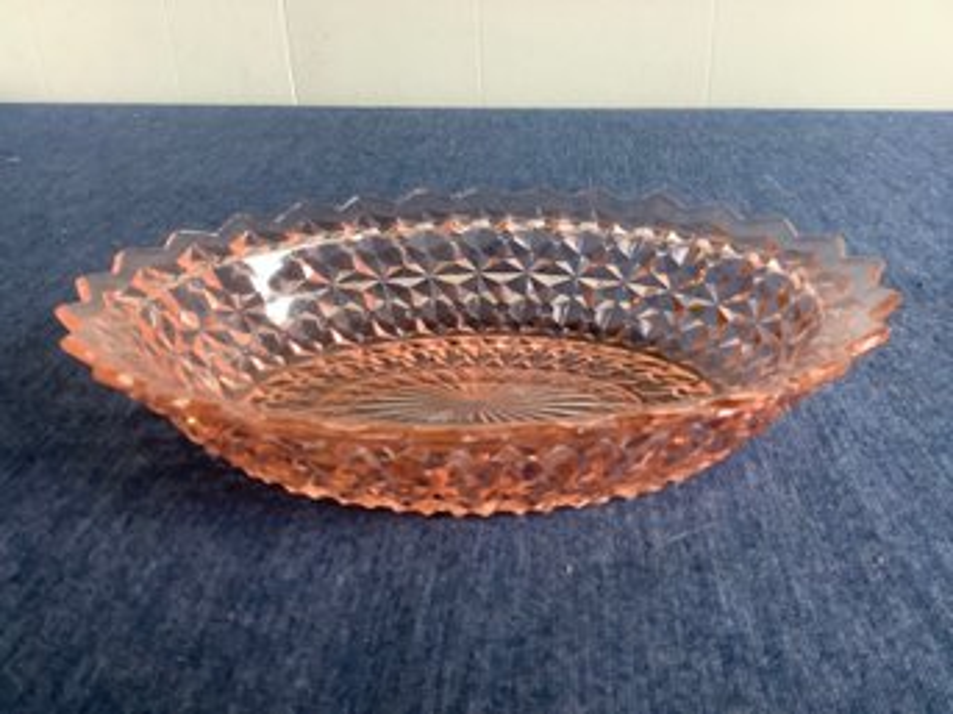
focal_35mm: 31
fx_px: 853
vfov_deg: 45.4
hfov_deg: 58.4
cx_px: 476
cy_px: 357
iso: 250
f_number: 2.4
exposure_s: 1/50
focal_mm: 3.3
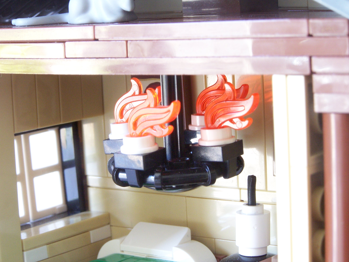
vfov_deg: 14.1
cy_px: 131
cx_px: 174
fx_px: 1059
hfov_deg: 18.7
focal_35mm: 105
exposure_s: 1/4
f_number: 7.1
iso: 200
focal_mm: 17.5
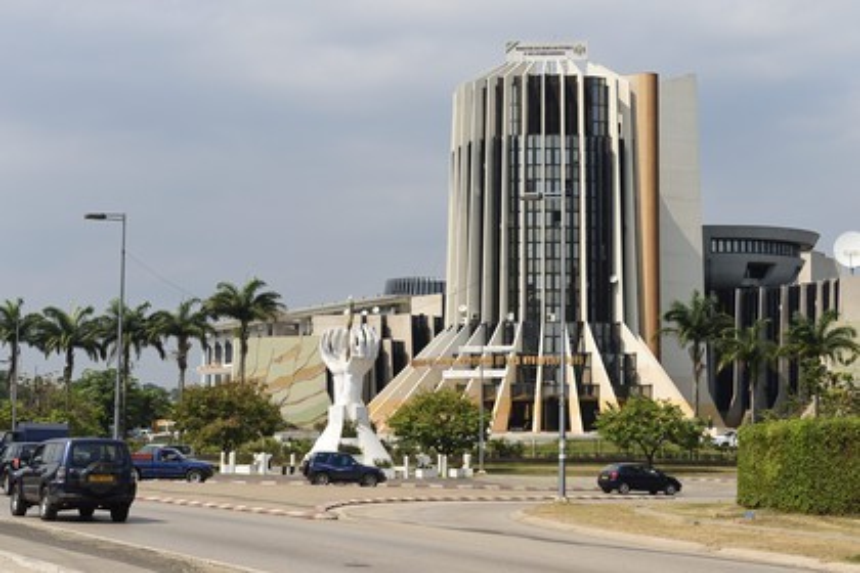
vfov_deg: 21.9
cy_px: 286
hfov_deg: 32.4
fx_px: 1481
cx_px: 430
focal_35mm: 62
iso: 400
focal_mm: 62
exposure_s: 1/1000
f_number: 9
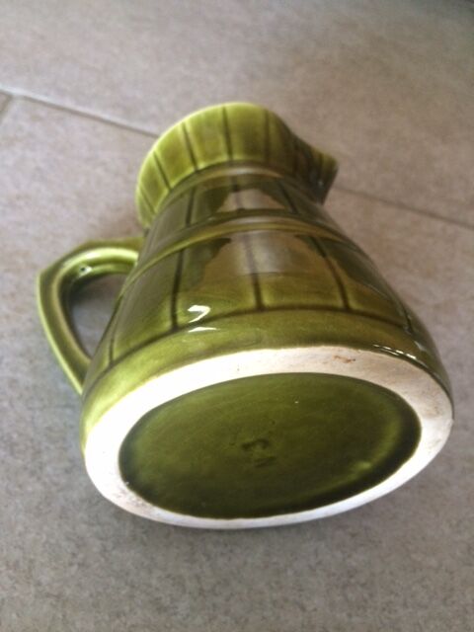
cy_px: 316
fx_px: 529
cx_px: 237
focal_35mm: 29
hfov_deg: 48.2
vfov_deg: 61.7
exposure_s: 1/33
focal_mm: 4.15
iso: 250
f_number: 2.2
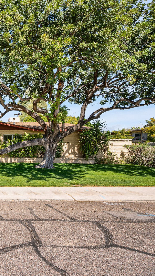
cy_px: 137
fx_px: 197
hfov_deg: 33.3
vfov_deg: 69.9
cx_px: -39
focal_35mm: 27
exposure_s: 1/160
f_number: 6.3
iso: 80
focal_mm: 17
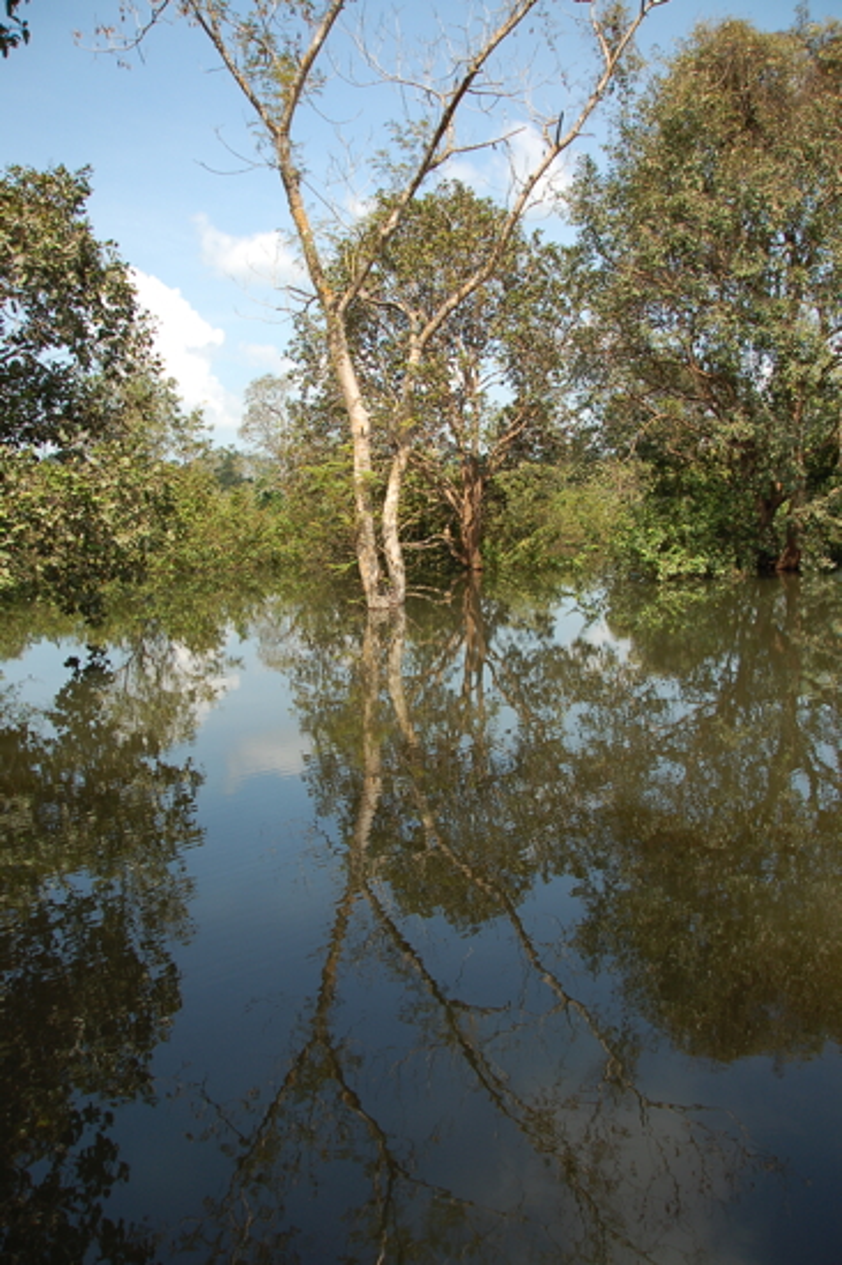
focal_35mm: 27
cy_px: 632
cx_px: 421
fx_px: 948
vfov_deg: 67.4
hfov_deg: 47.9
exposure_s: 1/640
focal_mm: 18
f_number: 4.5
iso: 200
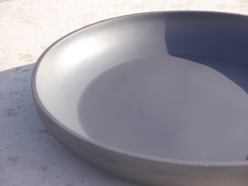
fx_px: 602
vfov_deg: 17.6
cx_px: 124
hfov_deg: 23.3
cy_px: 93
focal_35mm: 84
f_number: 7.1
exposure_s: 1/200
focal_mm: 42
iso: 160
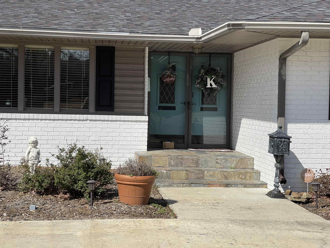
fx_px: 610
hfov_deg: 30.3
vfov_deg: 22.9
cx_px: 165
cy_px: 124
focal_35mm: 64
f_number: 2.2
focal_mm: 7.5
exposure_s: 1/1429
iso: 20
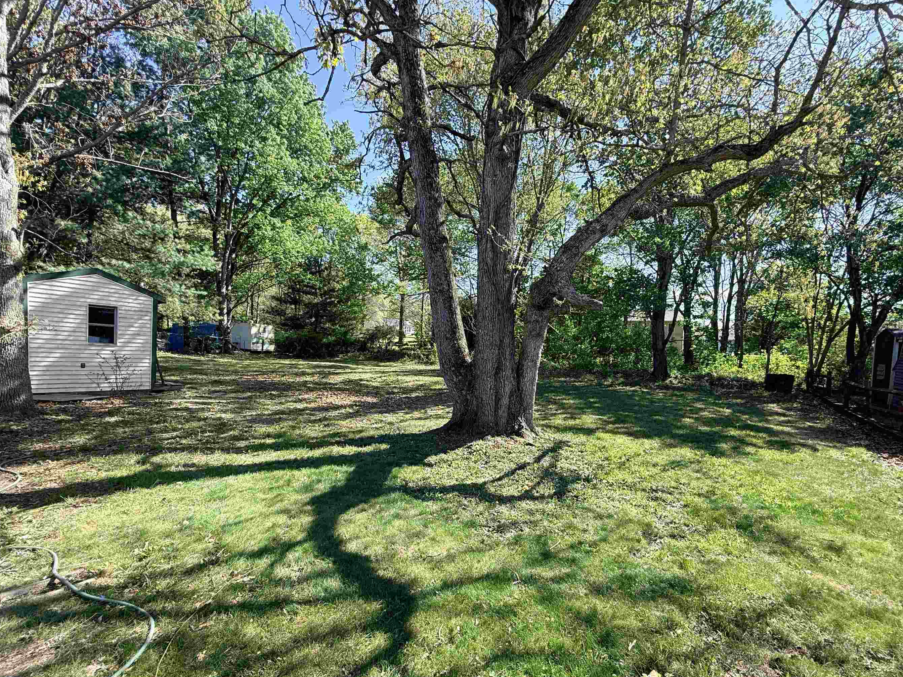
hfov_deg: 94.4
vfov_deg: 77.9
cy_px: 369
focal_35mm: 16
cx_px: 479
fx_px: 417
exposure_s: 1/413
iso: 50
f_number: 2.2
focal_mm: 2.22
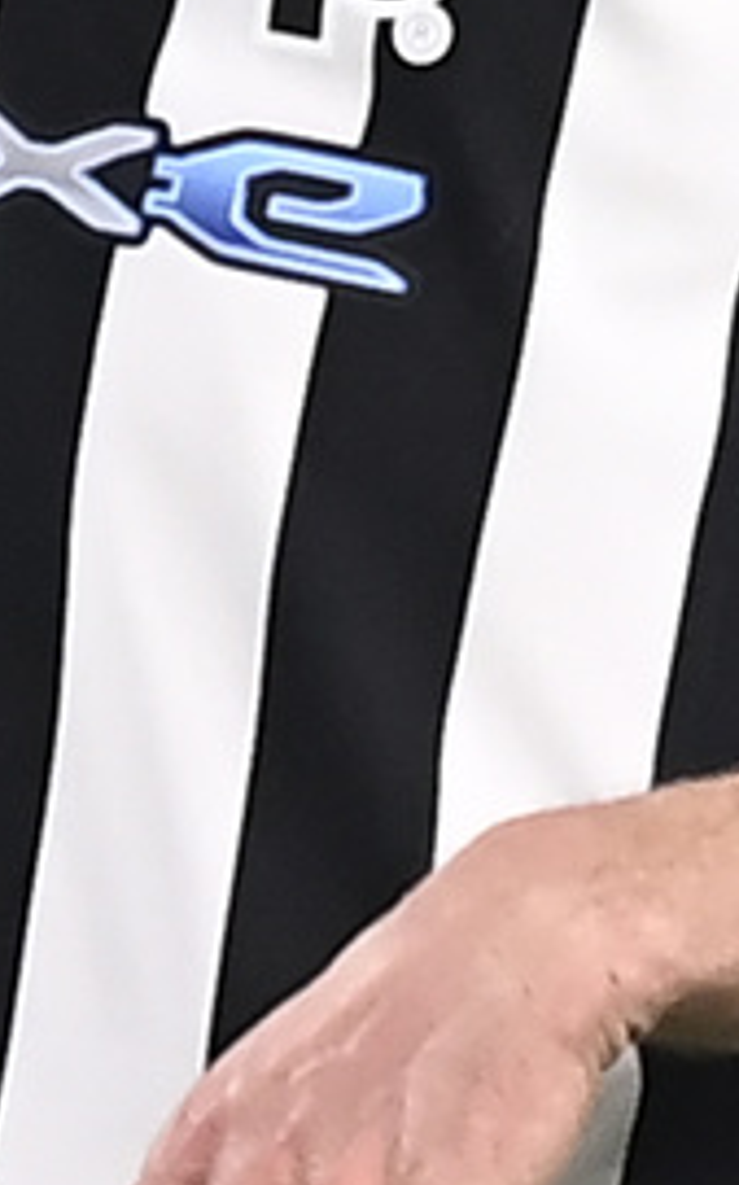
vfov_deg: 1.0
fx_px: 68005
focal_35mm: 2107
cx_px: 656
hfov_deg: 0.6
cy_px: -352
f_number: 3.5
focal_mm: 400
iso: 2000
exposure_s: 1/1250
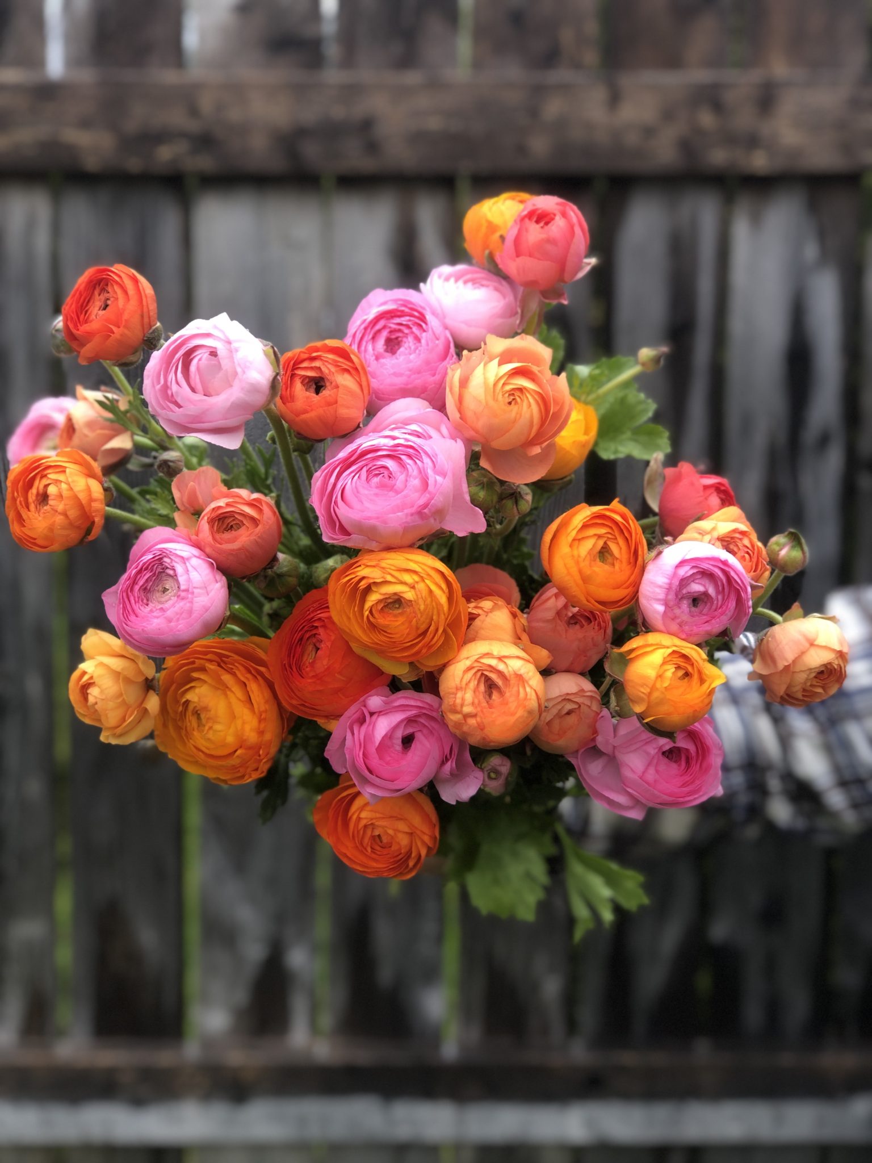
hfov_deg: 25.7
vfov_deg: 33.8
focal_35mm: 57
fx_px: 1914
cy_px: 582
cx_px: 436
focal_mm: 6.6
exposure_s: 1/120
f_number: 2.8
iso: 25
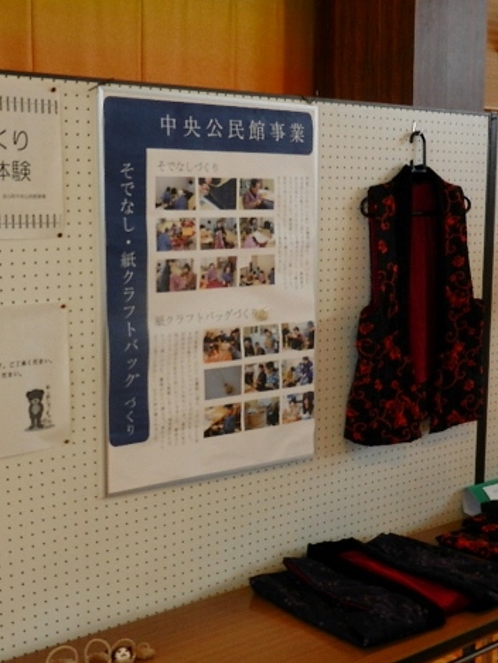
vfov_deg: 42.1
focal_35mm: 45
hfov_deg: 31.9
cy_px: 338
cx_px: 163
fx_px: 863
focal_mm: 5.9
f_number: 3.8
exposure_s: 1/60
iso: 160
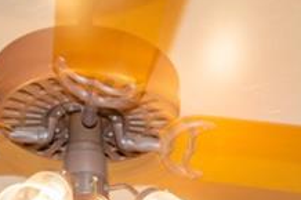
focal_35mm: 125
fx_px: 1044
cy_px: 697
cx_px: 159
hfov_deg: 16.4
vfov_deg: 8.3
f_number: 8
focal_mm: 17
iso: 200
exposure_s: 1/6
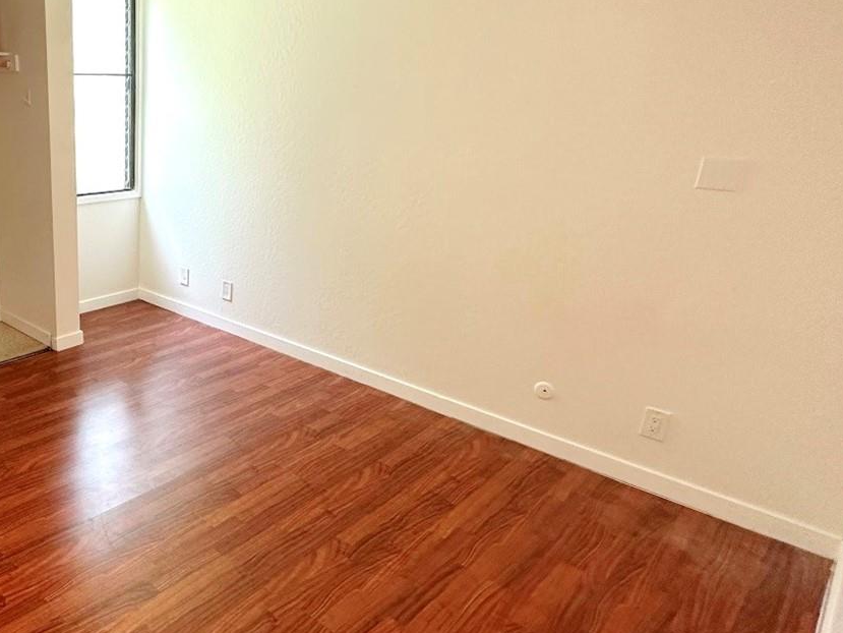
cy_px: 312
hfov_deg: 59.0
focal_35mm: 27
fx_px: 658
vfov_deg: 51.4
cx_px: 141
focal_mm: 2.22
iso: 200
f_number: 2.2
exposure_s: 1/60
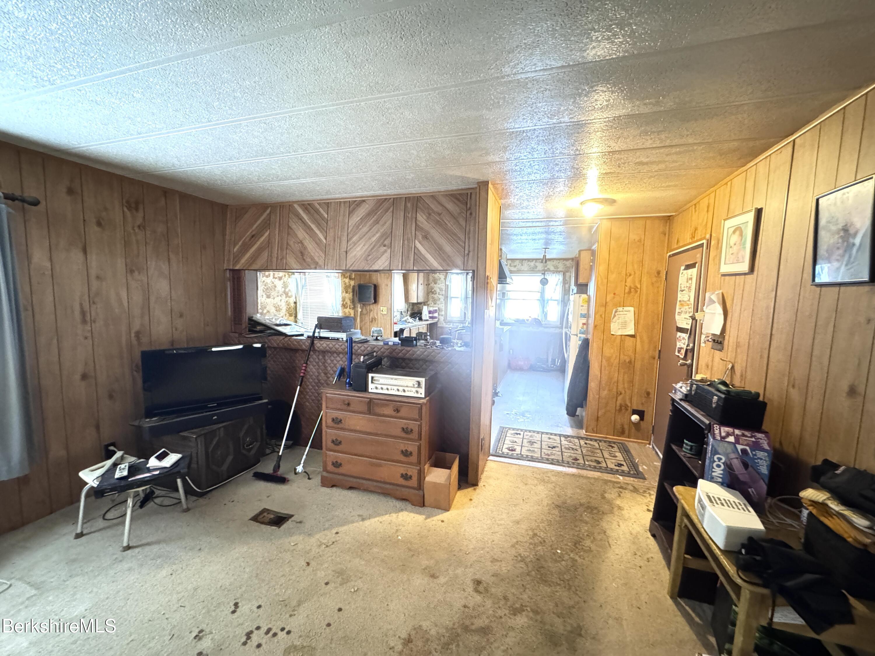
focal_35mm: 14
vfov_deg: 85.7
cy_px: 328
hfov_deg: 102.1
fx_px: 354
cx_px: 438
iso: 1600
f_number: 2.2
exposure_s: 1/30
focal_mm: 2.22
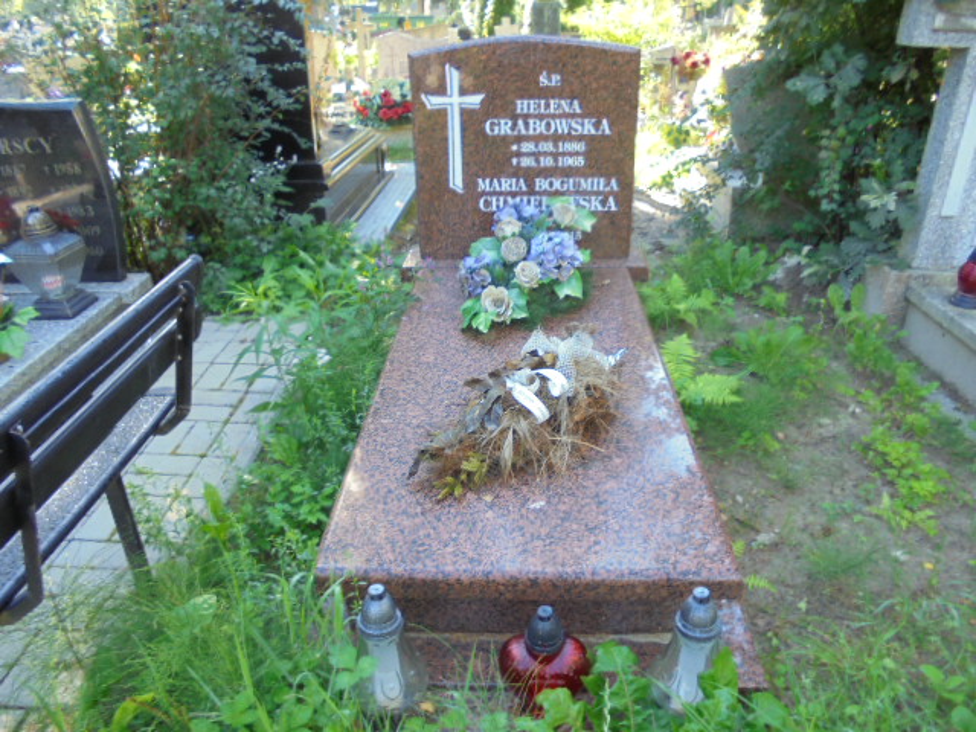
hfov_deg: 67.3
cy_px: 366
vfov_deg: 53.1
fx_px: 733
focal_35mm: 26
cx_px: 488
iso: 100
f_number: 3.5
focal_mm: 4.6
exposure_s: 1/30
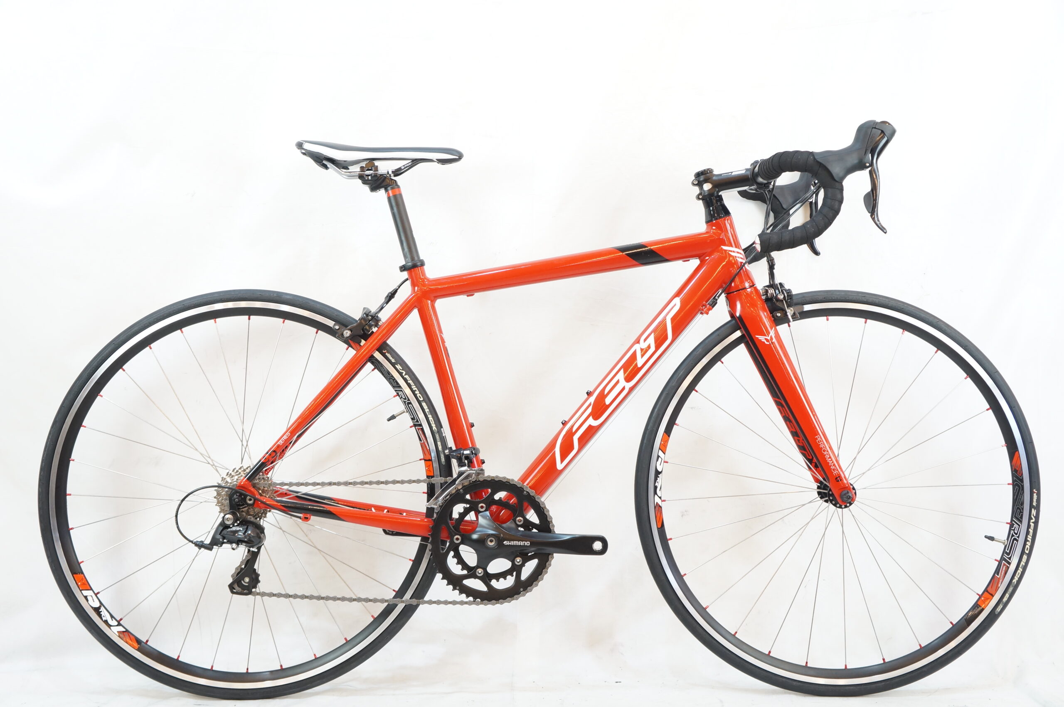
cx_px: 532
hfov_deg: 48.0
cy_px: 354
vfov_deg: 32.9
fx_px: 1196
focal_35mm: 40
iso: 800
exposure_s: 1/20
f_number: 5.6
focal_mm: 27
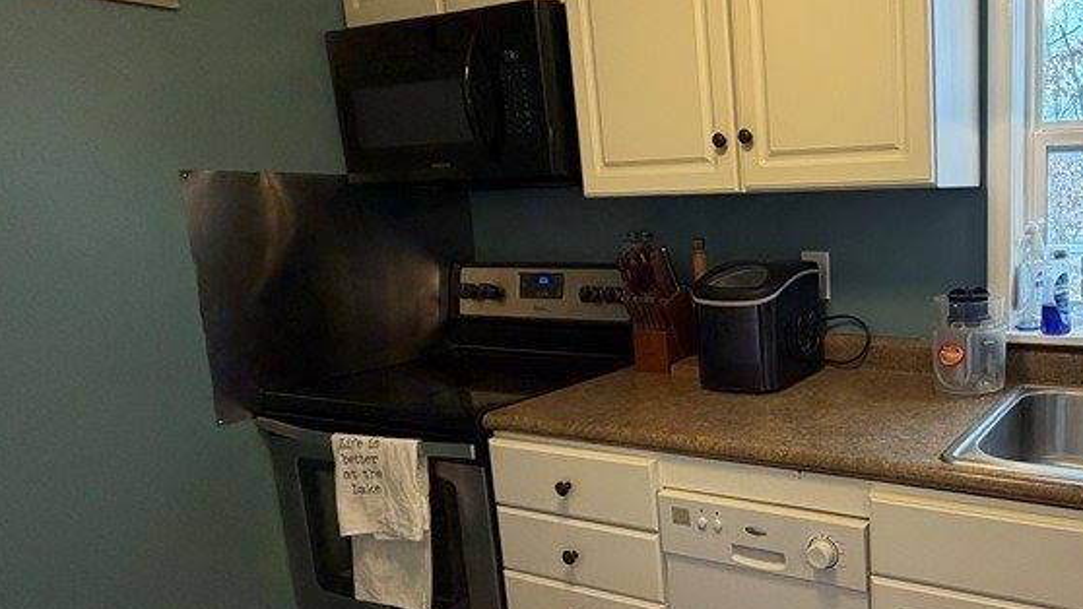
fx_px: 804
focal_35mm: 28
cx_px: 893
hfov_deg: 61.3
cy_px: 324
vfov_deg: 41.5
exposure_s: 1/120
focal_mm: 2.22
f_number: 2.2
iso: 250
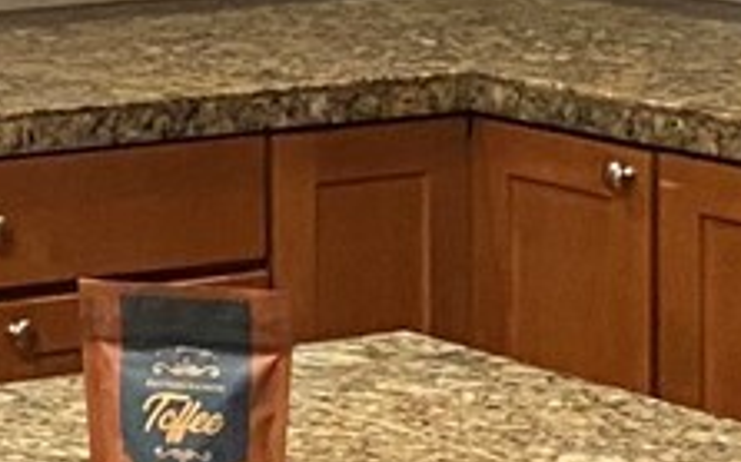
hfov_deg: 9.9
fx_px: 3996
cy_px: -286
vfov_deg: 6.5
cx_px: -718
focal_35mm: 198
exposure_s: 1/60
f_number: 1.8
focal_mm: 4.25
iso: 320
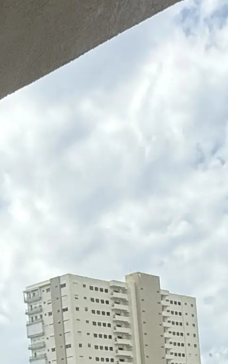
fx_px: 776
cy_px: 499
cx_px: 102
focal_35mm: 78
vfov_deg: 22.9
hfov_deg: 16.7
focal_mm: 2.22
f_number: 2.2
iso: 50
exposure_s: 1/3663
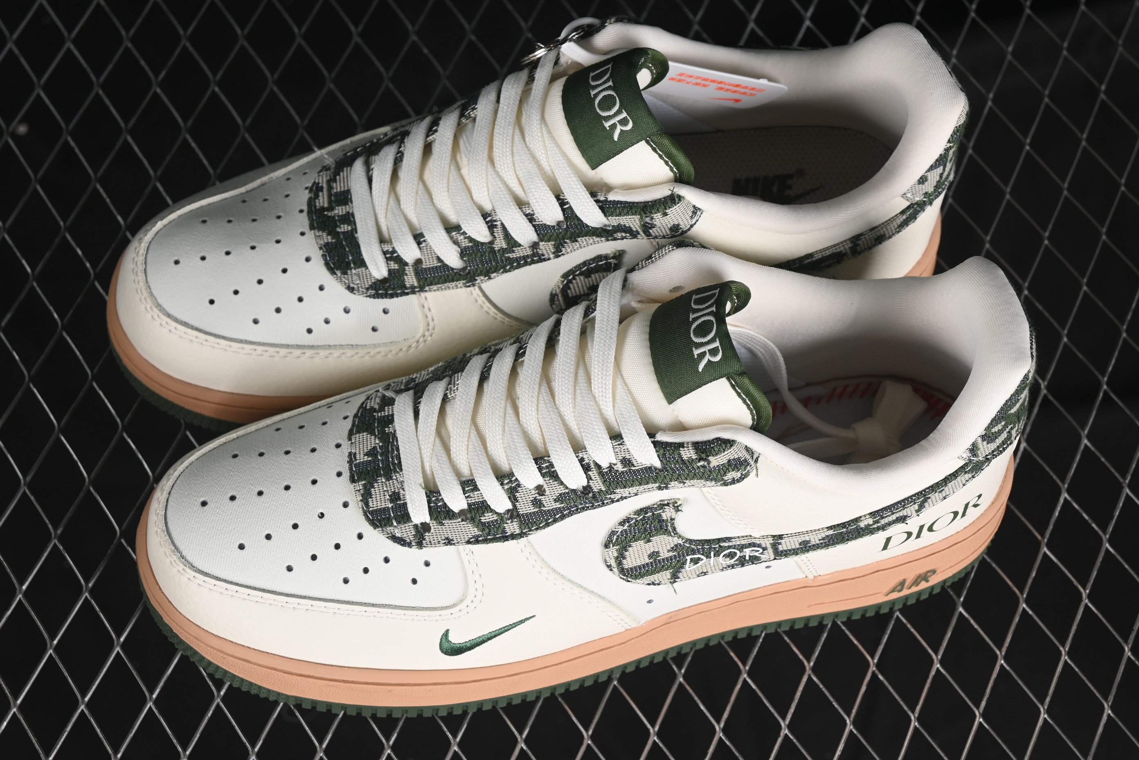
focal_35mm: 75
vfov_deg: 18.2
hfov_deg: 27.0
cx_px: 570
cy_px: 380
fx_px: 2373
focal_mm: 50
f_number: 7.1
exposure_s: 1/80
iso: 160
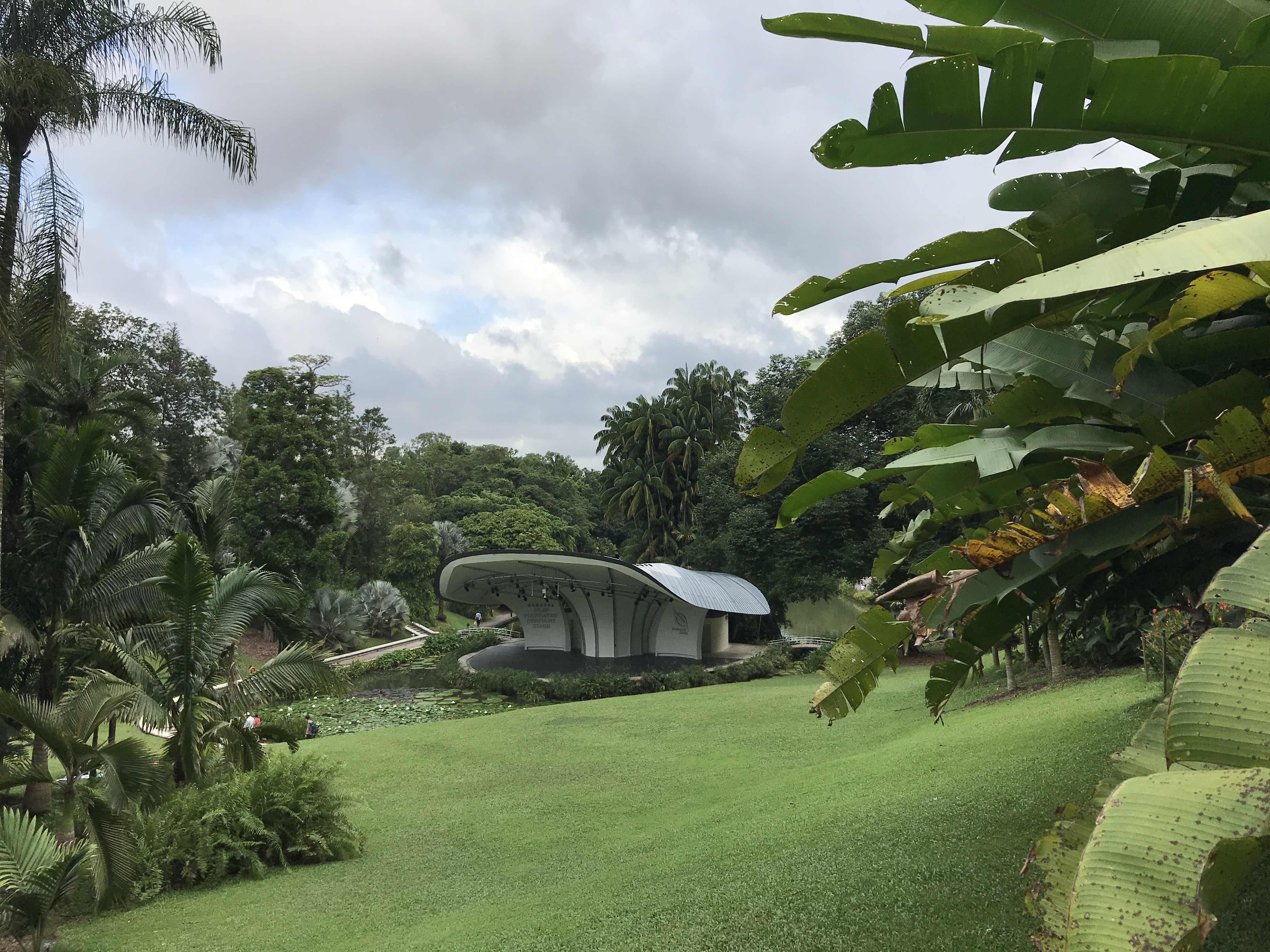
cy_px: 476
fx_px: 1027
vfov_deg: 49.7
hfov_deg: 63.4
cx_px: 635
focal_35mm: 28
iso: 20
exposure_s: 1/1597
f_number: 1.8
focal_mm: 3.99
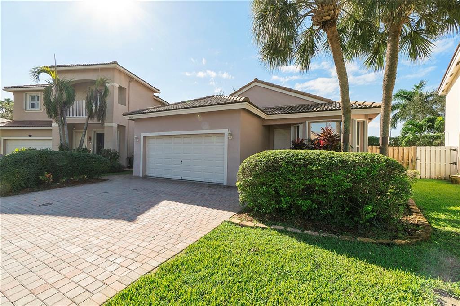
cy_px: 153
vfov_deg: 77.3
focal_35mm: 15
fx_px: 192
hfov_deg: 100.4
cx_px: 230
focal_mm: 10
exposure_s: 1/100
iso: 100
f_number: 11
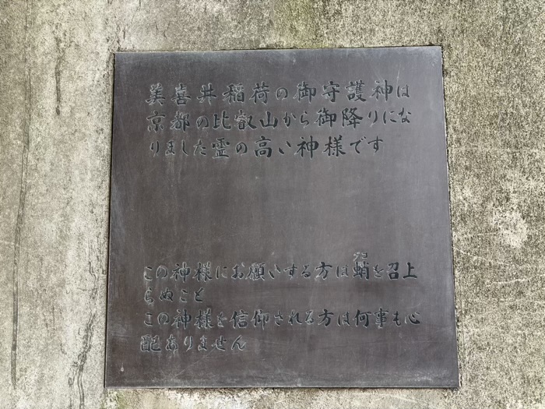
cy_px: 204
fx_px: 409
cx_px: 272
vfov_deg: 53.1
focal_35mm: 26
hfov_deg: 67.3
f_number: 1.6
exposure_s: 1/81
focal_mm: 5.96
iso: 125
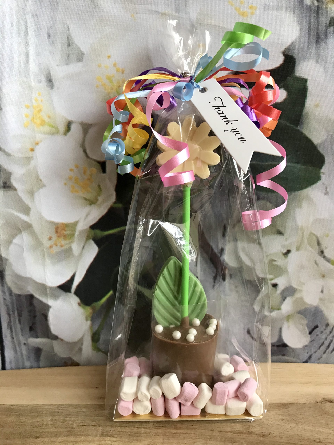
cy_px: 222
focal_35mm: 28
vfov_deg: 63.4
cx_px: 167
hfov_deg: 49.7
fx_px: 360
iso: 32
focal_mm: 3.99
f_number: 1.8
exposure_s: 1/33
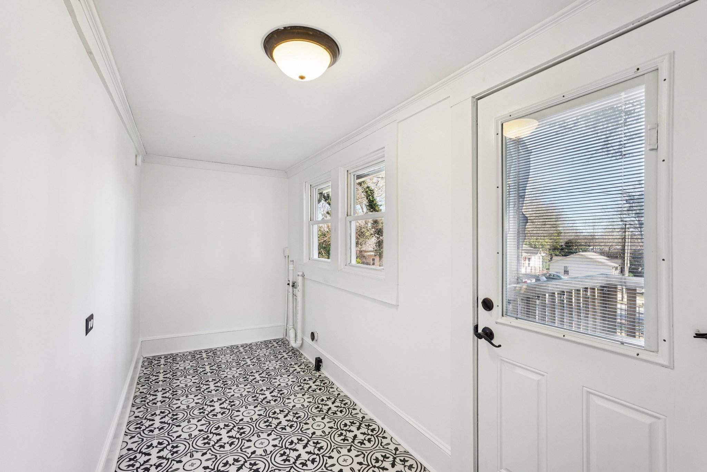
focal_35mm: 16
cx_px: 354
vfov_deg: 73.7
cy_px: 236
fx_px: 314
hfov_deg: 96.7
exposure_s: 1/50
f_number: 8
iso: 400
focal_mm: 16
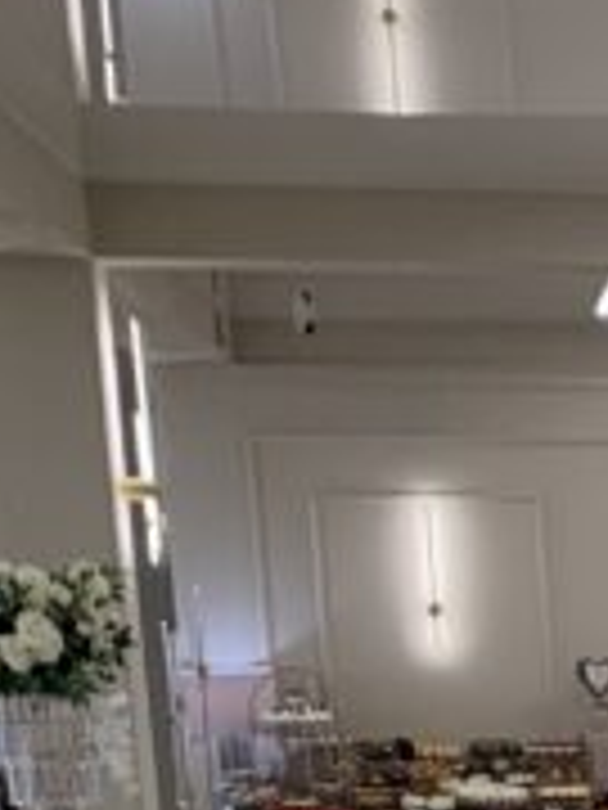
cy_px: 1665
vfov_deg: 11.8
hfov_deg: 9.3
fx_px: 3466
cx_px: 1293
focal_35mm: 148
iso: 64
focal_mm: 4.25
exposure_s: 1/121
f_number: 1.8
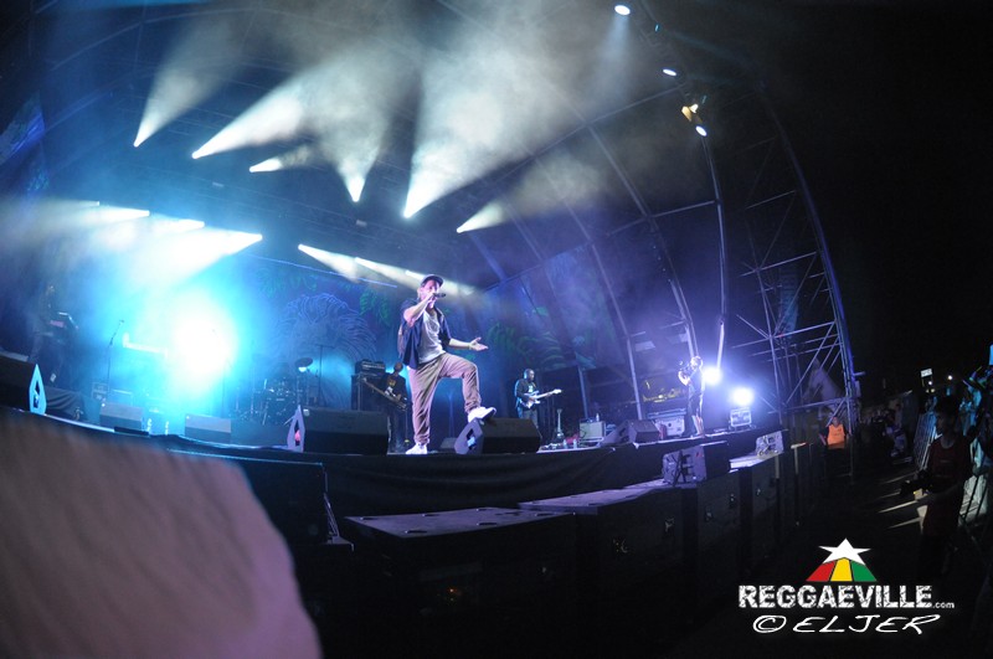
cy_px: 330
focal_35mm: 16
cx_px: 496
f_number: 2.8
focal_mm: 10.5
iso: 2000
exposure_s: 1/160
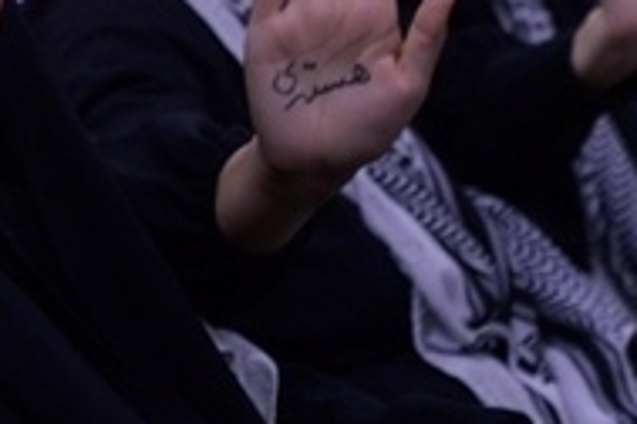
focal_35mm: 530
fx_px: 9377
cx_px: -384
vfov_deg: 2.6
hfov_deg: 3.9
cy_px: 27
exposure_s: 1/100
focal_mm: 125
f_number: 4.5
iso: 2500
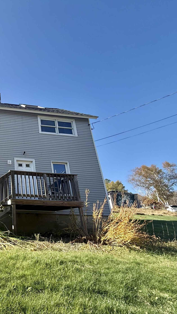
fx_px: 175
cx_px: -14
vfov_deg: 83.8
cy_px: 160
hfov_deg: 42.9
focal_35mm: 21
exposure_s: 1/726
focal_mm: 2.22
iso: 50
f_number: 2.2
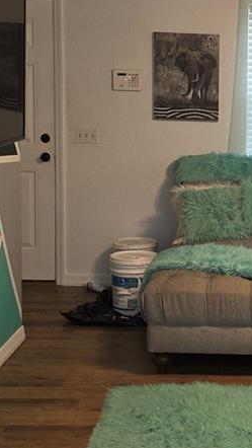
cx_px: 291
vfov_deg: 30.9
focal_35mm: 68
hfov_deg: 17.1
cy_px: 179
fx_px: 807
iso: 100
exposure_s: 1/24
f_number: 1.7
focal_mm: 6.3
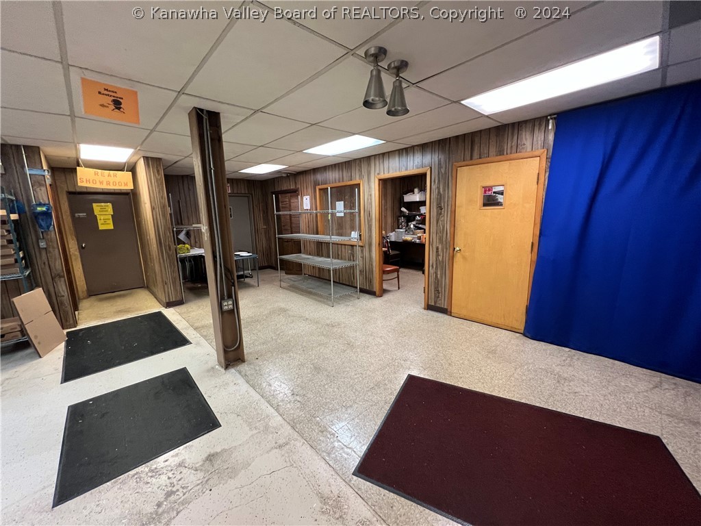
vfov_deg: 89.9
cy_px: 263
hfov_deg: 106.2
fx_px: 263
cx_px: 350
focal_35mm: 13
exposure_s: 1/60
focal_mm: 1.57
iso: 250
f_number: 1.8
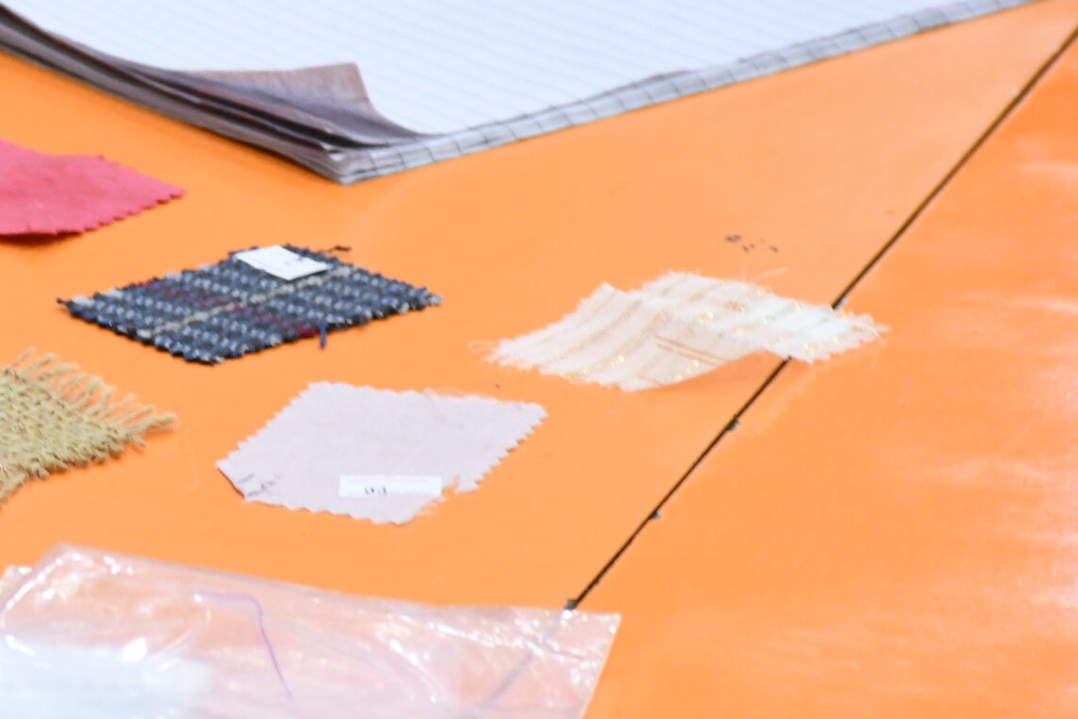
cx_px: -22
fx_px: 10031
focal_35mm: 335
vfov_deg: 4.1
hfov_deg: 6.1
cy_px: 414
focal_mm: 100
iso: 3200
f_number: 7.1
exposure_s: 1/50
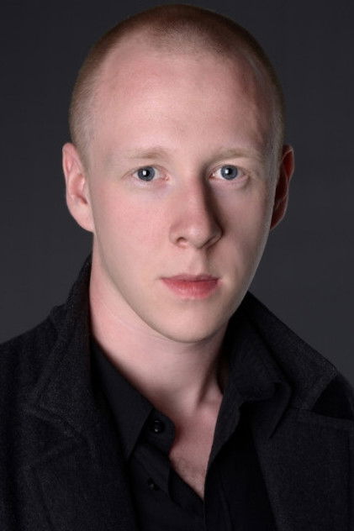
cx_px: 177
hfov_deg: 19.4
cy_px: 266
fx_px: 1033
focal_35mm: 70
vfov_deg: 28.9
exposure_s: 1/180
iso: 160
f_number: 11
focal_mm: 70
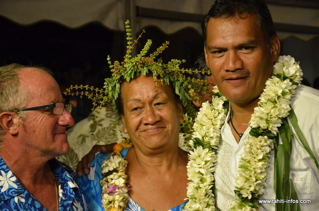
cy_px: 106
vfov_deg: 14.6
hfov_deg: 22.0
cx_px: 160
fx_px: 822
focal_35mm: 93
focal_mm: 62
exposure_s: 1/200
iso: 3200
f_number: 7.1
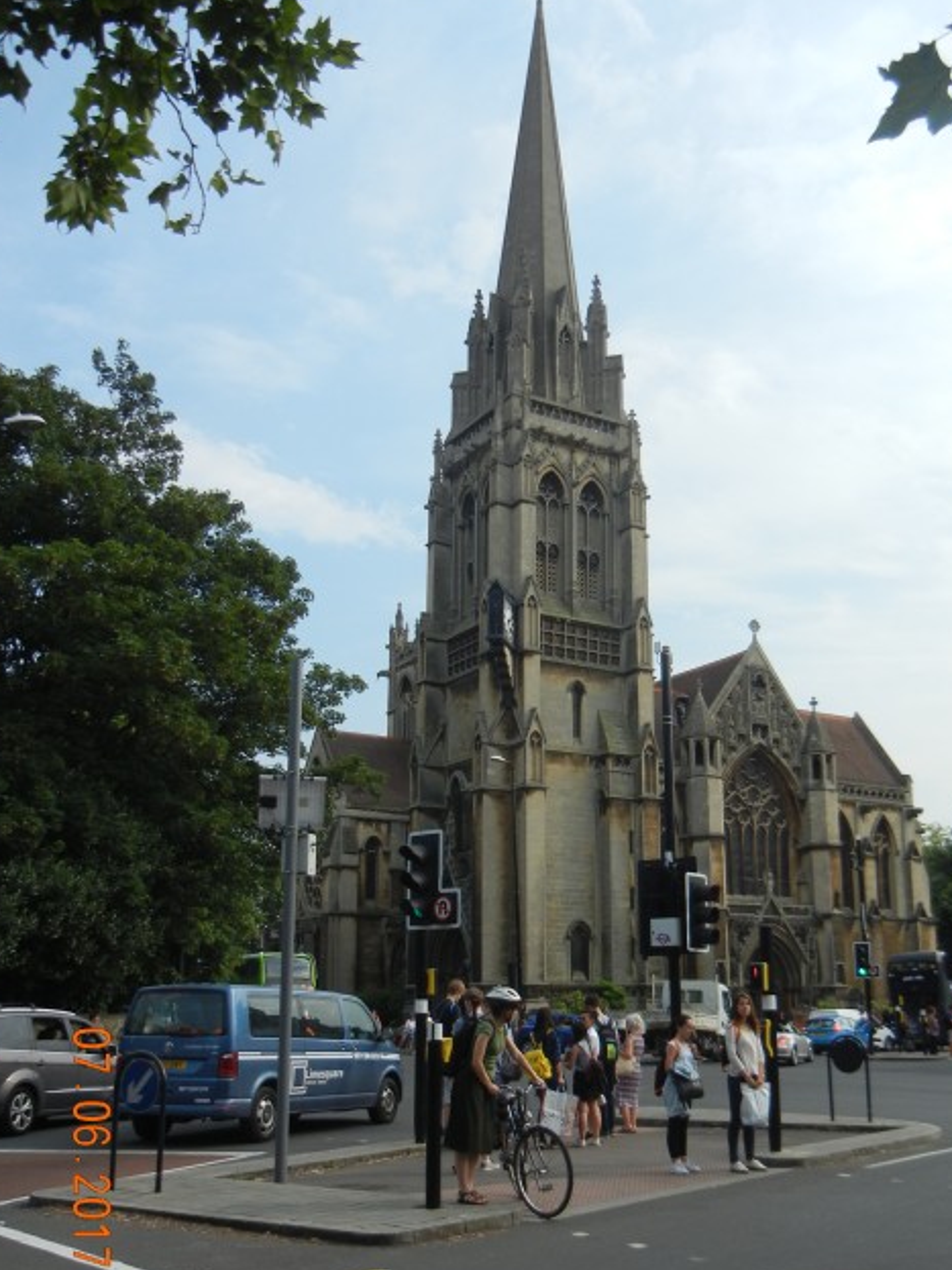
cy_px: 726
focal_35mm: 37
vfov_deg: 50.0
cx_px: 557
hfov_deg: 38.5
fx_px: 1357
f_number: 7
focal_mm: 5.4
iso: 160
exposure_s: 1/273
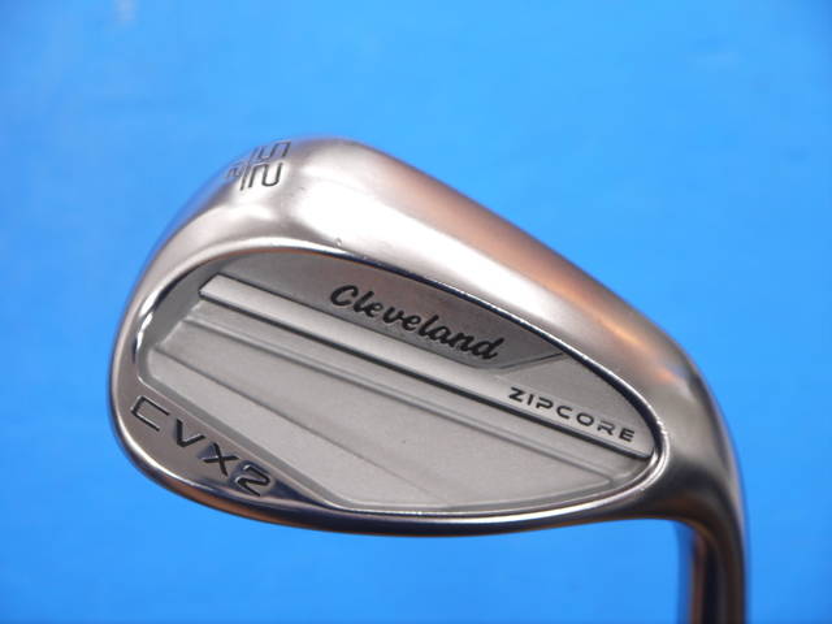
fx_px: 2019
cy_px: 312
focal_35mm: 84
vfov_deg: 17.6
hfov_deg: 23.3
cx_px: 416
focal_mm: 42
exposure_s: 1/80
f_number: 5.6
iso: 640
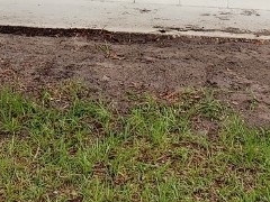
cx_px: -27
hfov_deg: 17.1
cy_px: -189
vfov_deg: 12.0
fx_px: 866
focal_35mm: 111
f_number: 2.4
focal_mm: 4.3
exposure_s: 1/110
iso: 50
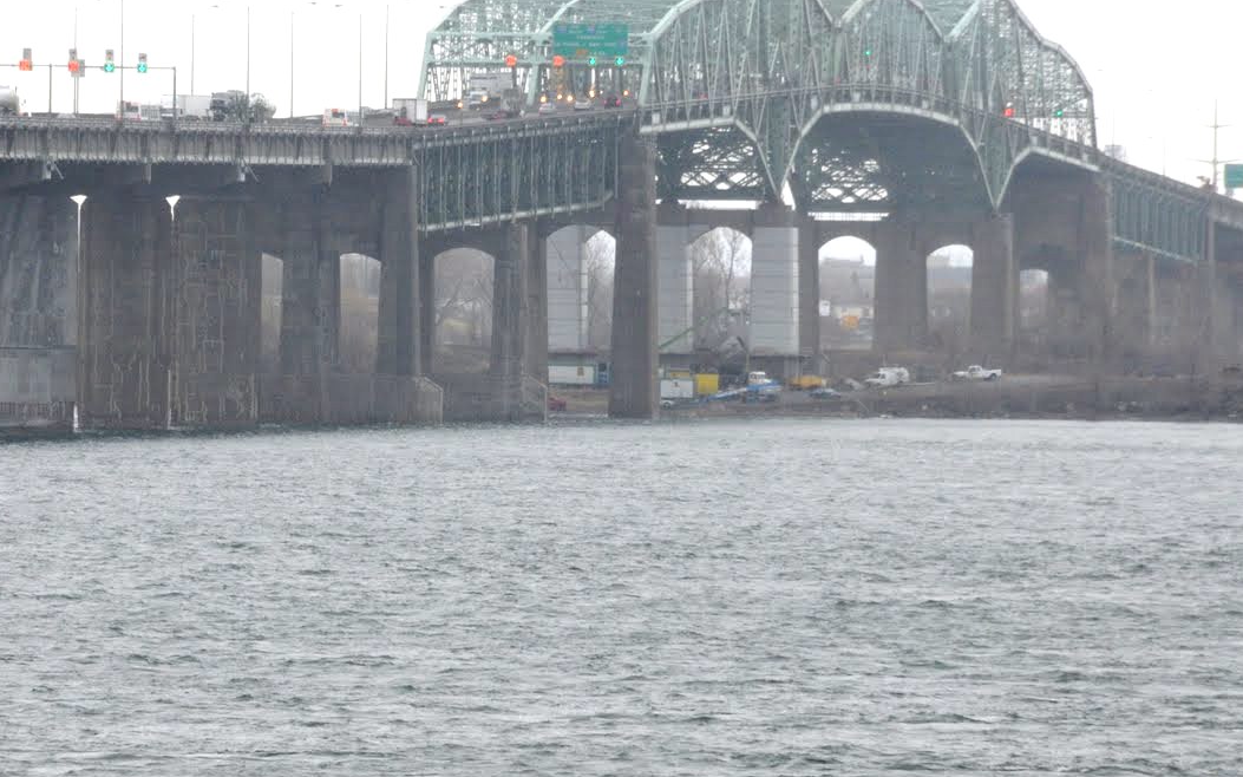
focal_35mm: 464
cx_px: 331
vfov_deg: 2.8
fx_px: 15718
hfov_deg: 4.5
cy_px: 339
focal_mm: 200
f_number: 11
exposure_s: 1/100
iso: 640
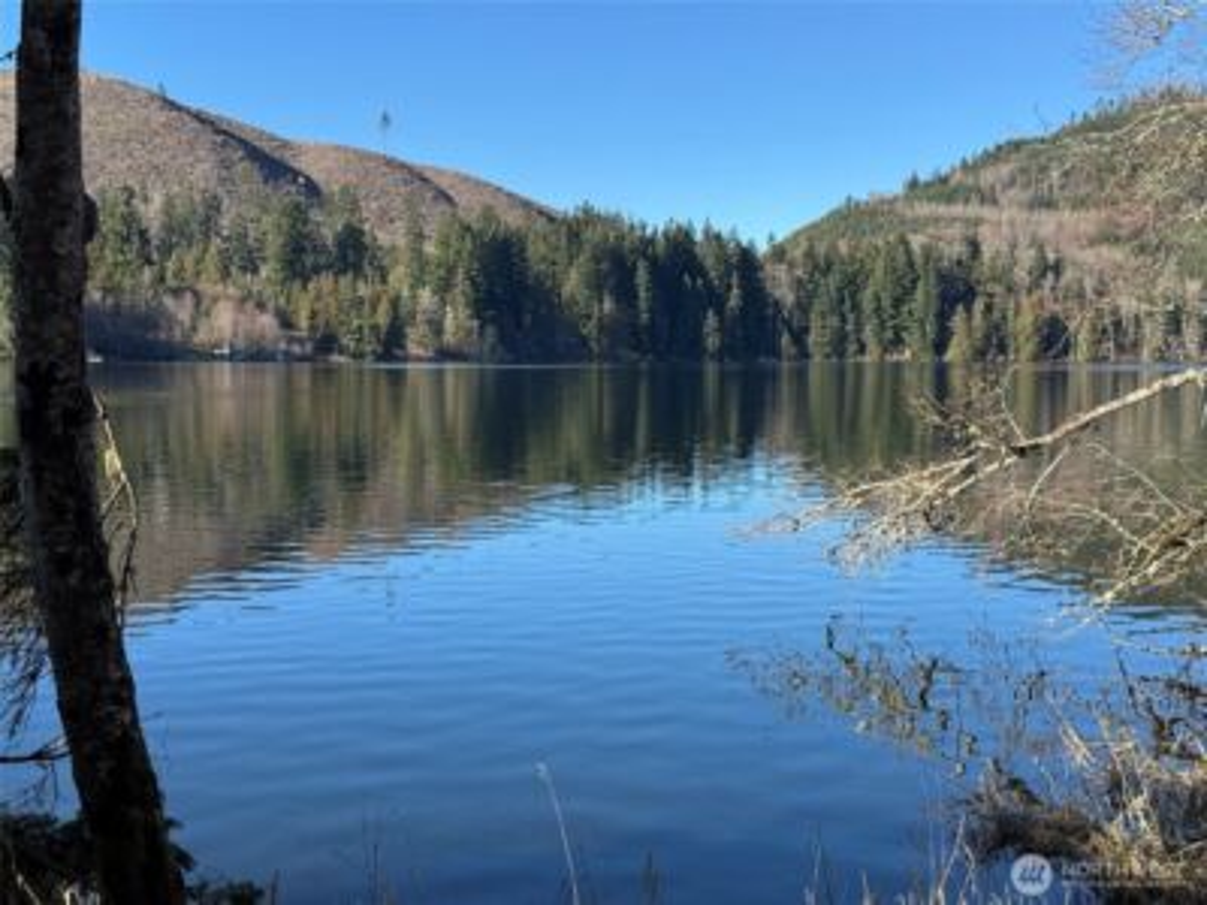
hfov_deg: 39.7
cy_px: 452
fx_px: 1674
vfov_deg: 30.3
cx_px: 604
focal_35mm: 48
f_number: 1.78
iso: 64
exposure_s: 1/1984
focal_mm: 6.76
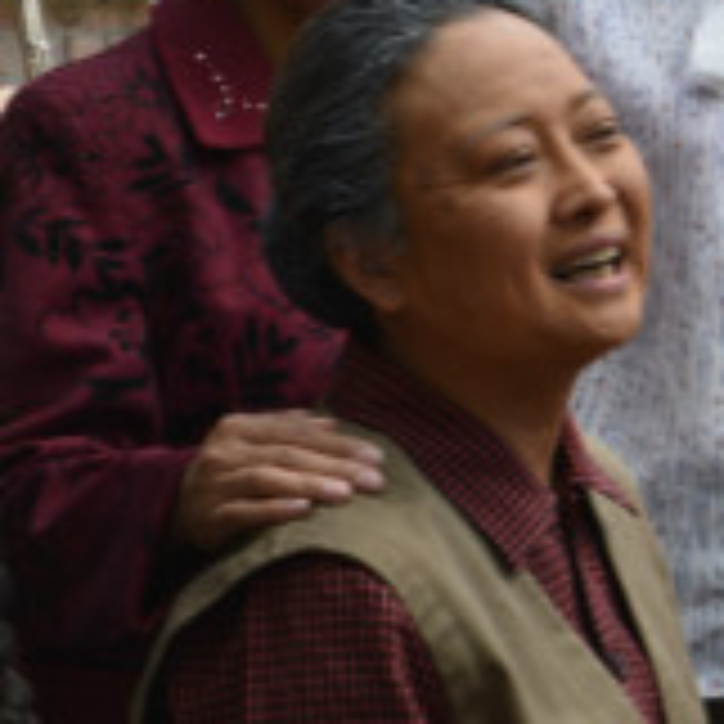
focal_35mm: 164
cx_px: 1241
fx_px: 3881
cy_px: 459
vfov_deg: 10.7
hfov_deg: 10.1
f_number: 8
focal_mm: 31
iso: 140
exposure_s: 1/125
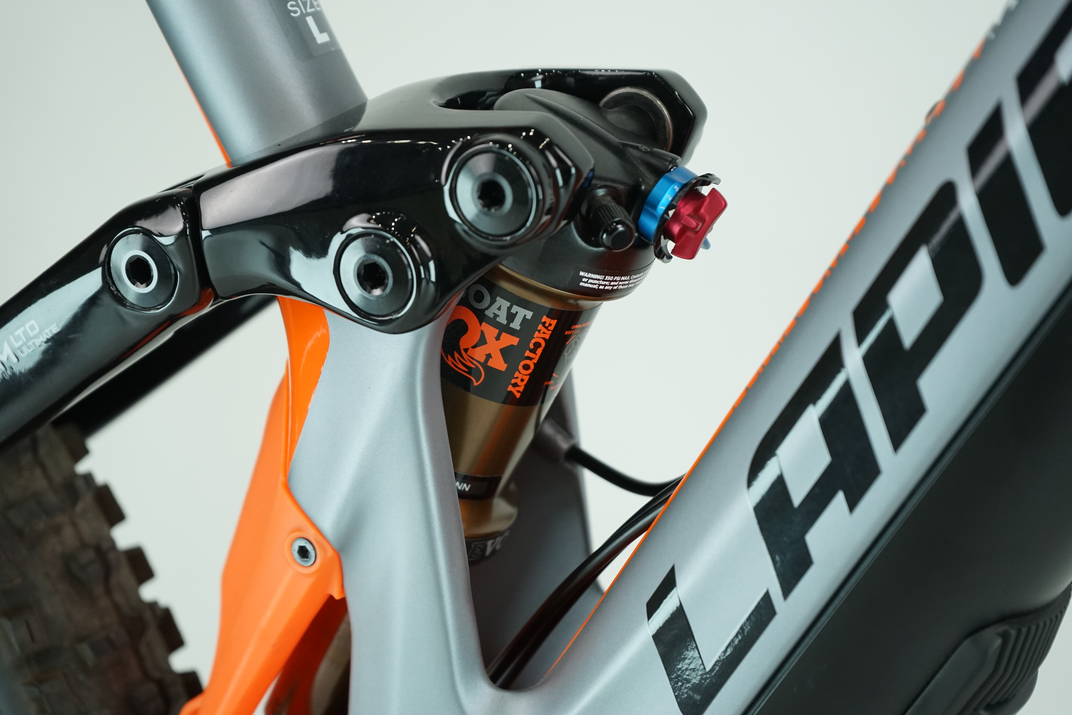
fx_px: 2084
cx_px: 536
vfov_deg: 19.5
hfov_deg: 28.8
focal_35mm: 70
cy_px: 358
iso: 1600
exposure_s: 1/200
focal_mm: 70
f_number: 6.3
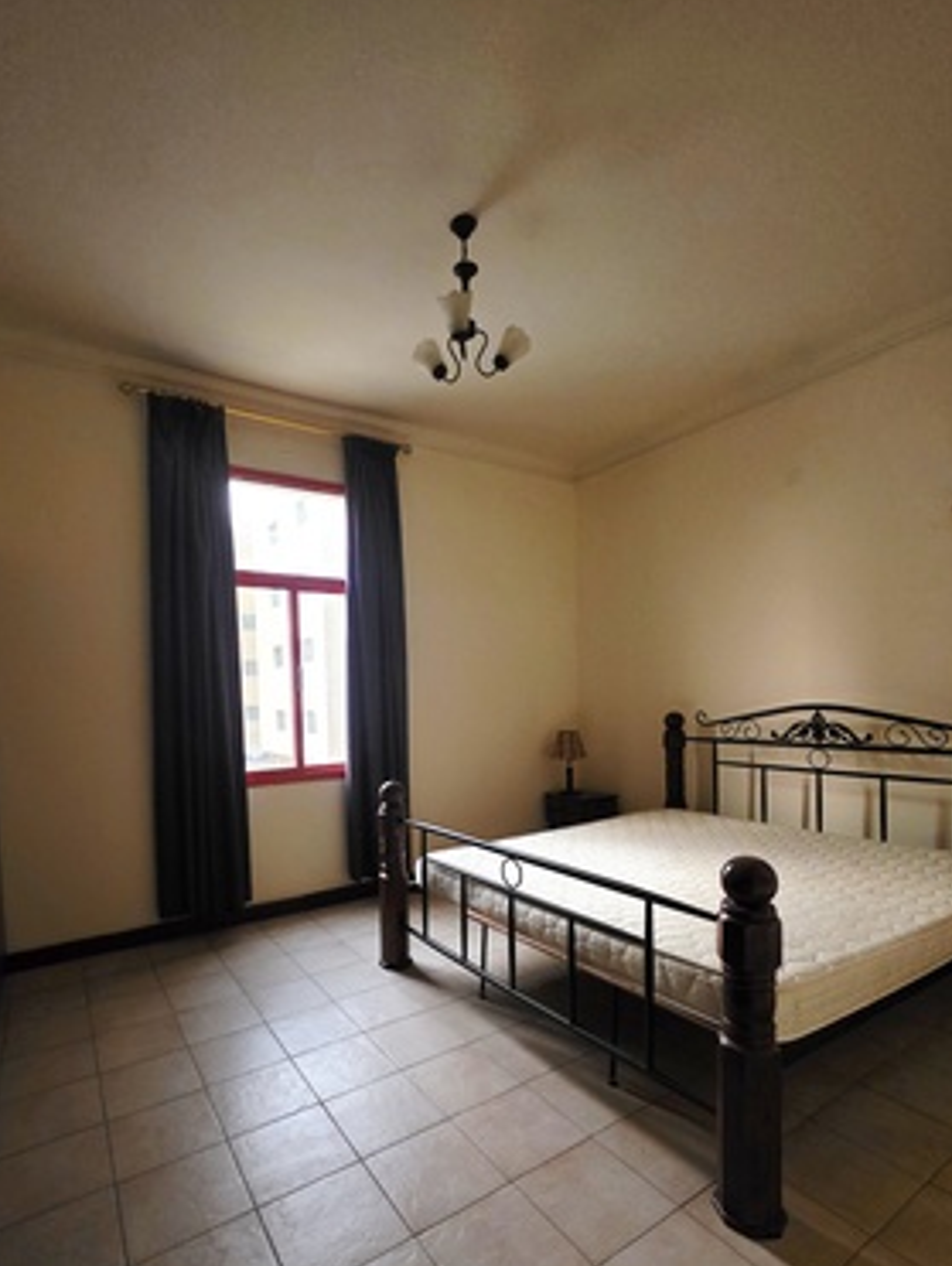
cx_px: 421
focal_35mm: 16
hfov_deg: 77.9
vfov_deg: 93.8
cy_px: 725
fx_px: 586
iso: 800
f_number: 1.9
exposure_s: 1/50.3
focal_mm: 2.2
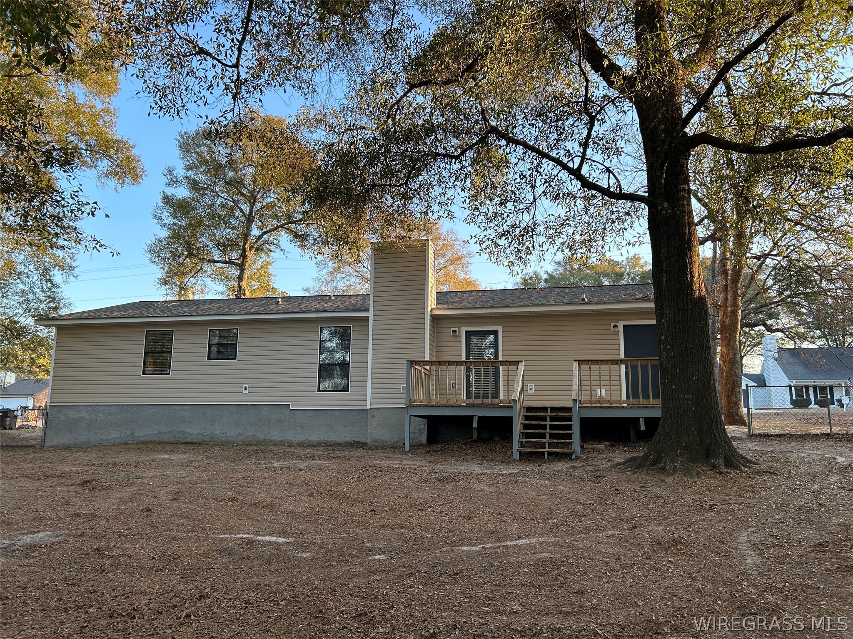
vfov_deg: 53.1
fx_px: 641
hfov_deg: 67.3
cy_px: 320
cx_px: 426
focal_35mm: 26
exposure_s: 1/407
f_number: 1.5
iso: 50
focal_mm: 5.7
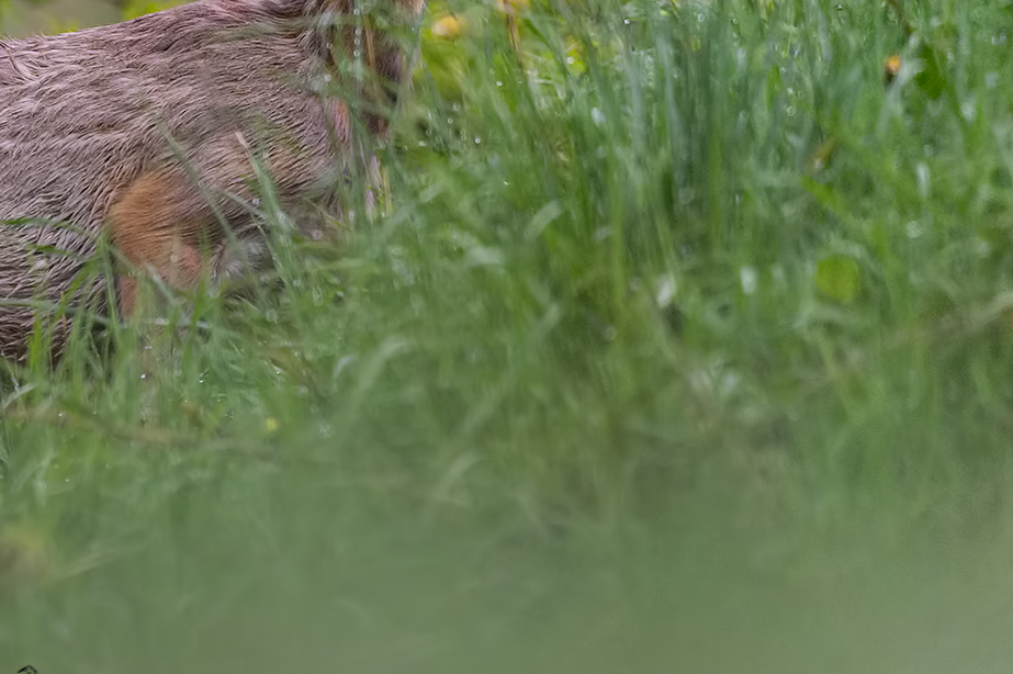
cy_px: 140
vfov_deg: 1.2
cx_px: 3
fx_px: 31211
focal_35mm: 1110
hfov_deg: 1.9
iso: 10000
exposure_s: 1/500
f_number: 5.6
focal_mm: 500
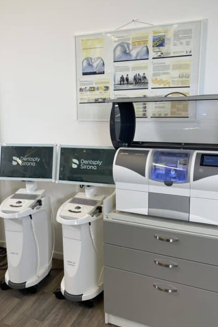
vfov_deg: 57.2
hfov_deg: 39.7
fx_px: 300
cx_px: 83
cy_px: 166
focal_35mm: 33
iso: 40
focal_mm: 4.2
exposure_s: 1/100
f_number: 1.6
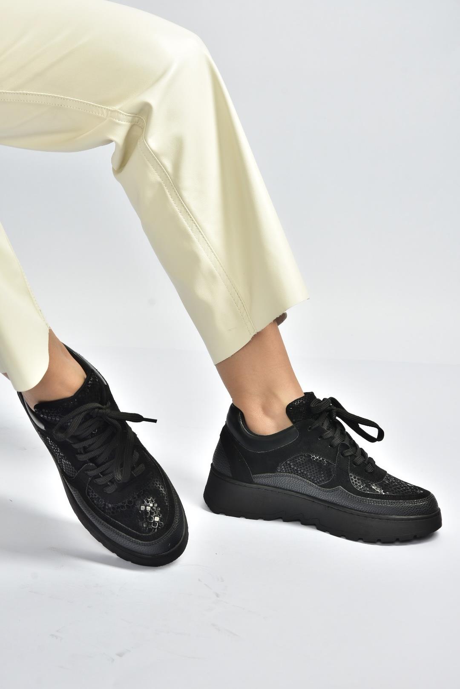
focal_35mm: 112
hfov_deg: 12.2
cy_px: 344
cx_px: 230
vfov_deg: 18.2
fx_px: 2156
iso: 100
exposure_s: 1/125
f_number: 10
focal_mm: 75
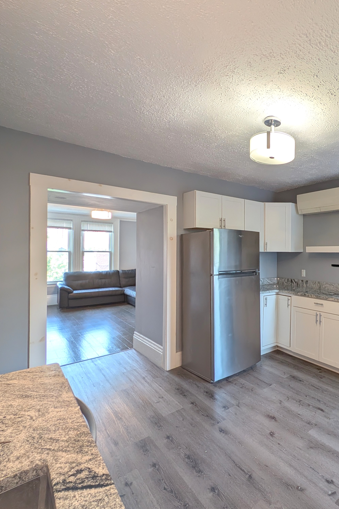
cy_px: 252
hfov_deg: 63.0
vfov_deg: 93.3
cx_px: 282
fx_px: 240
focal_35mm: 17
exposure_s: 1/40
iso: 100
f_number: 1.95
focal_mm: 2.23
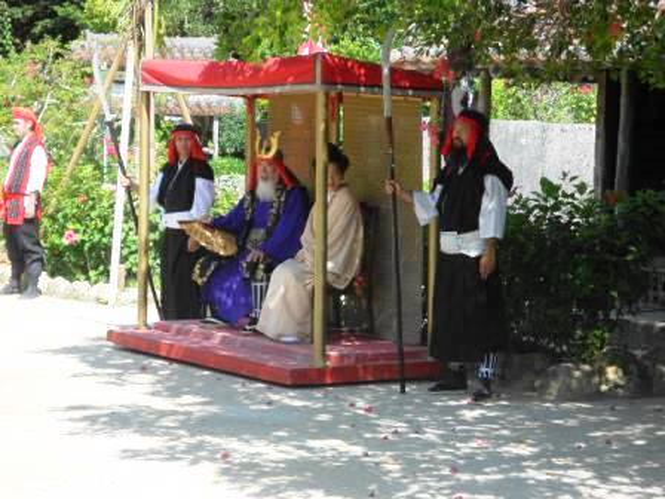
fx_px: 1902
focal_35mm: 99
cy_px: 250
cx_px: 332
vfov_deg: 14.9
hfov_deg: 19.8
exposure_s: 1/200
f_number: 5.5
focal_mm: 17.6
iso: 80
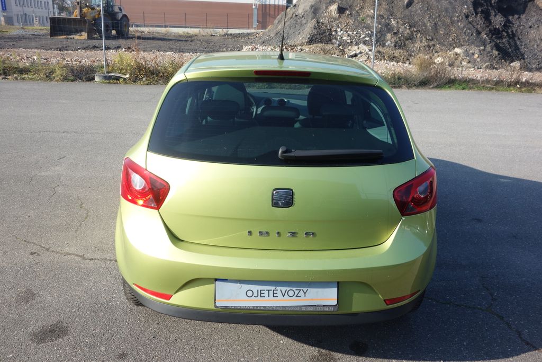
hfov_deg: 65.5
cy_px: 181
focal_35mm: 28
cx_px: 271
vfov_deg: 46.4
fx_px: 422
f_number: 5.6
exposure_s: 1/200
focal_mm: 10.4
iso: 125
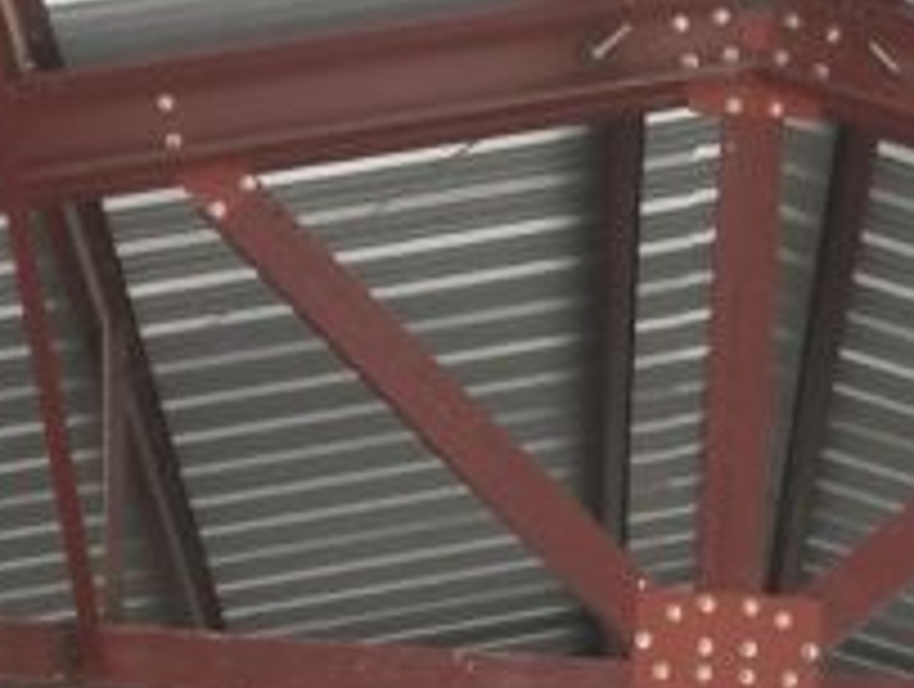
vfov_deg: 9.5
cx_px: 869
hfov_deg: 13.3
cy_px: 1363
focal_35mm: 146
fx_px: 3862
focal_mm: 4.15
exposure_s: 1/40
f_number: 2.2
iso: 32
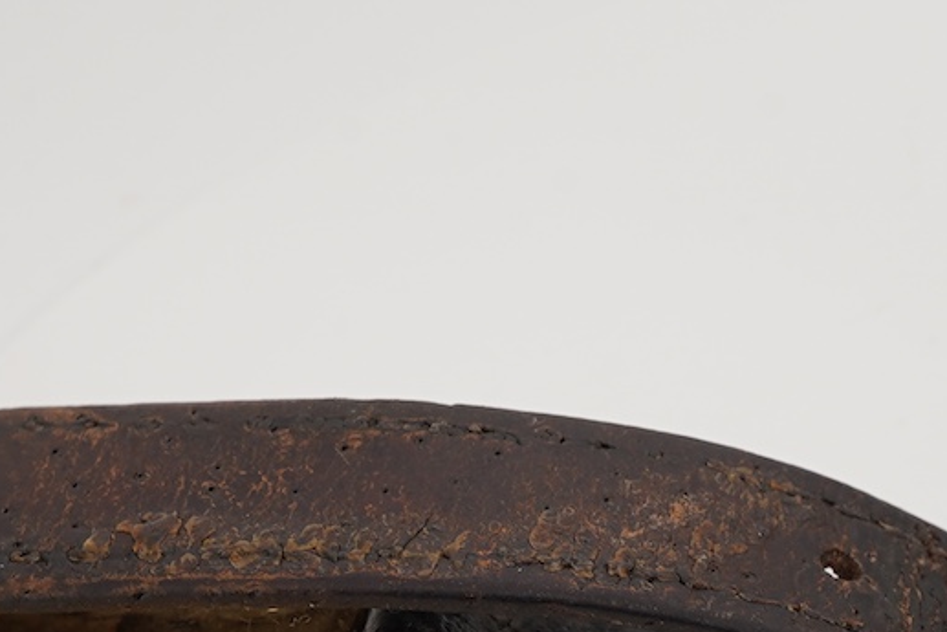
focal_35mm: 137
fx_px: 3605
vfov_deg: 9.9
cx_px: 963
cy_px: 639
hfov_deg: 14.7
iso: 160
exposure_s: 1/160
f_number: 22
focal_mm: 30
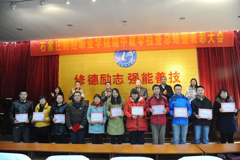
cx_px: 120
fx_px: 160
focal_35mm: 24
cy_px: 80
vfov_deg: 53.1
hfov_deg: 73.8
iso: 3200
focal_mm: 24
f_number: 3.2
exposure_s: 1/50
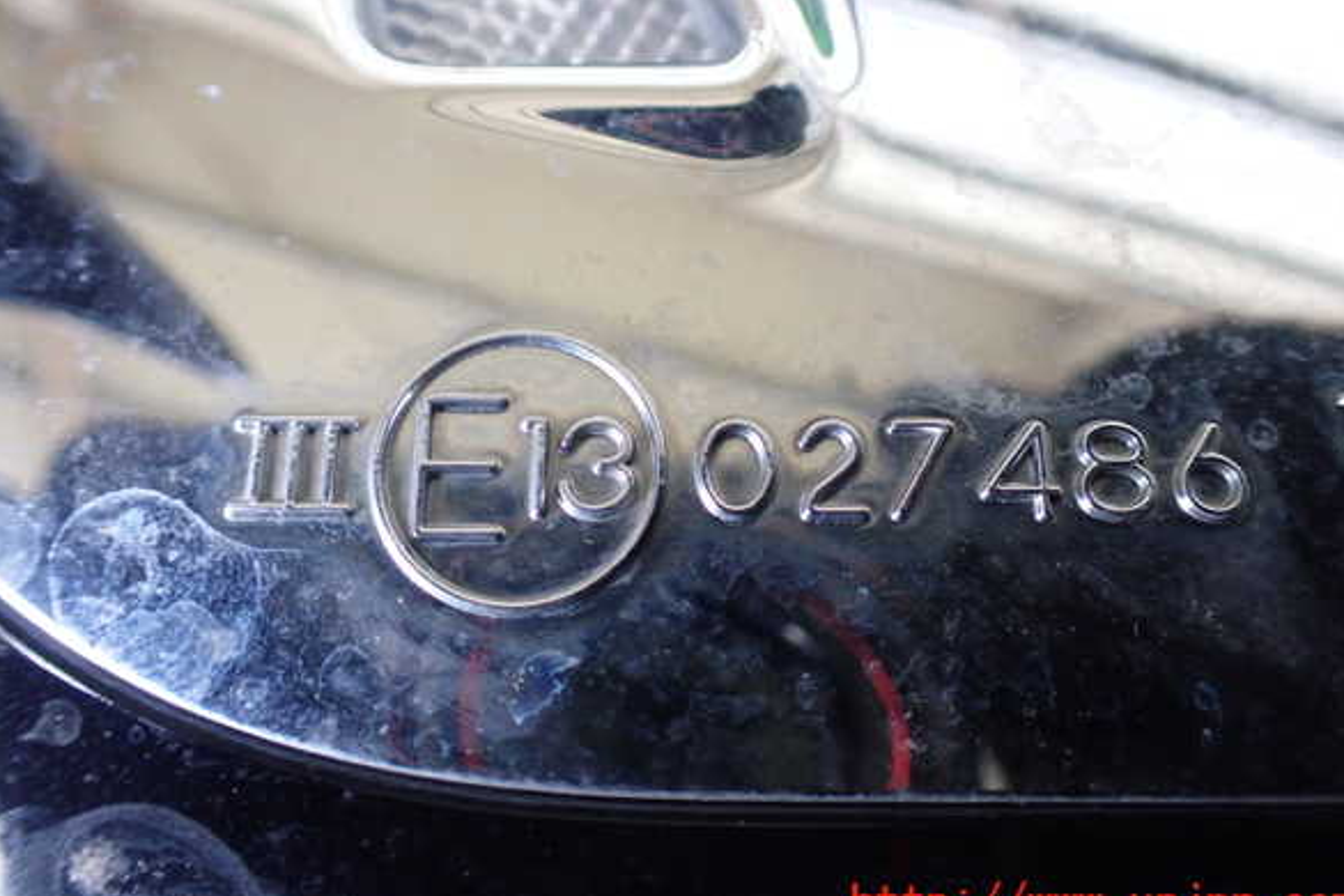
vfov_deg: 41.1
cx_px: 680
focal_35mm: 32
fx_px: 1195
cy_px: 418
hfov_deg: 58.7
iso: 640
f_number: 2.3
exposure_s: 1/125
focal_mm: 5.4
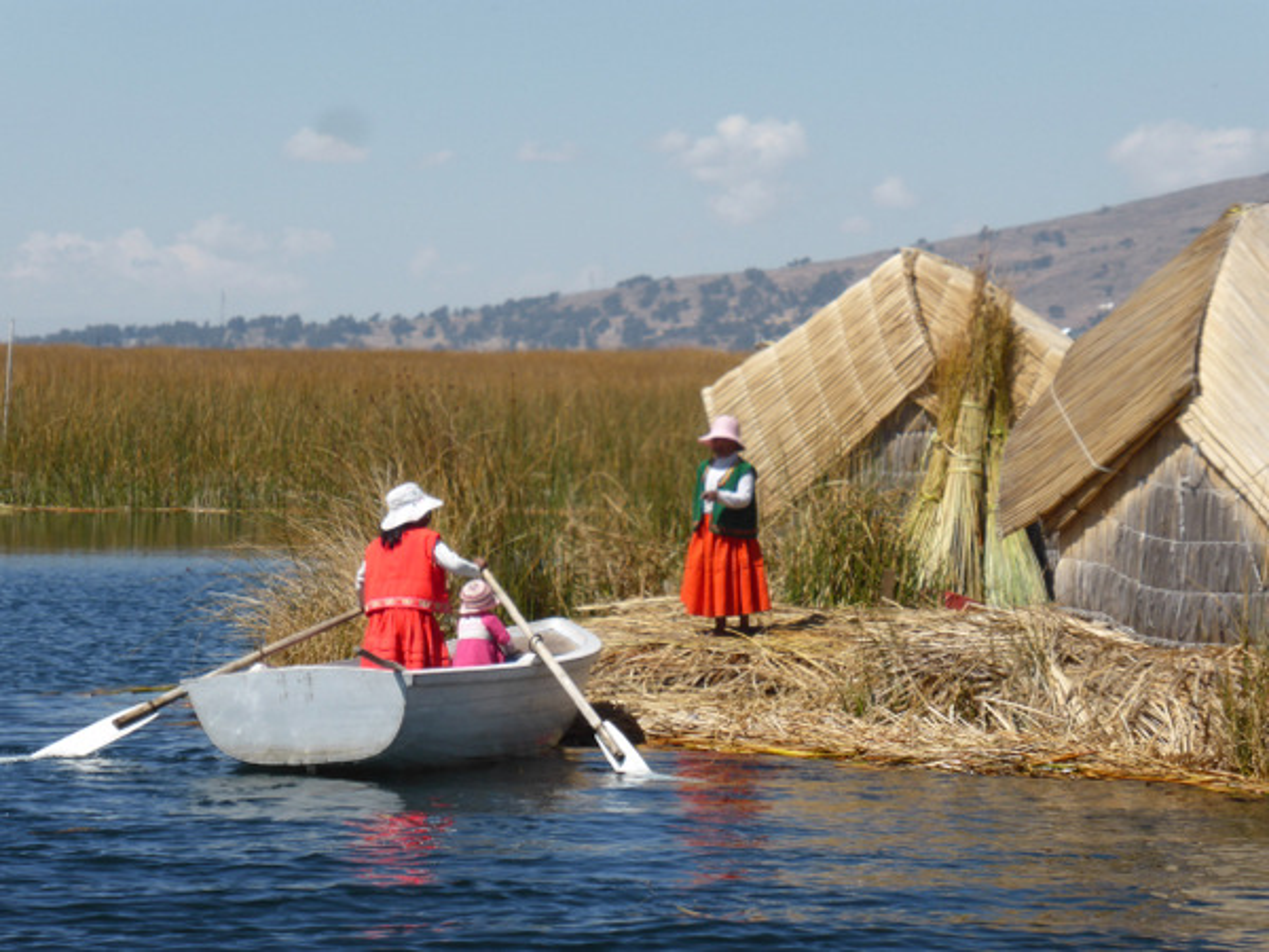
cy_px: 476
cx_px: 634
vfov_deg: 7.2
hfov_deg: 9.6
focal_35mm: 206
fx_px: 7552
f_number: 5.5
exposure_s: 1/640
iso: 100
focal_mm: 33.3
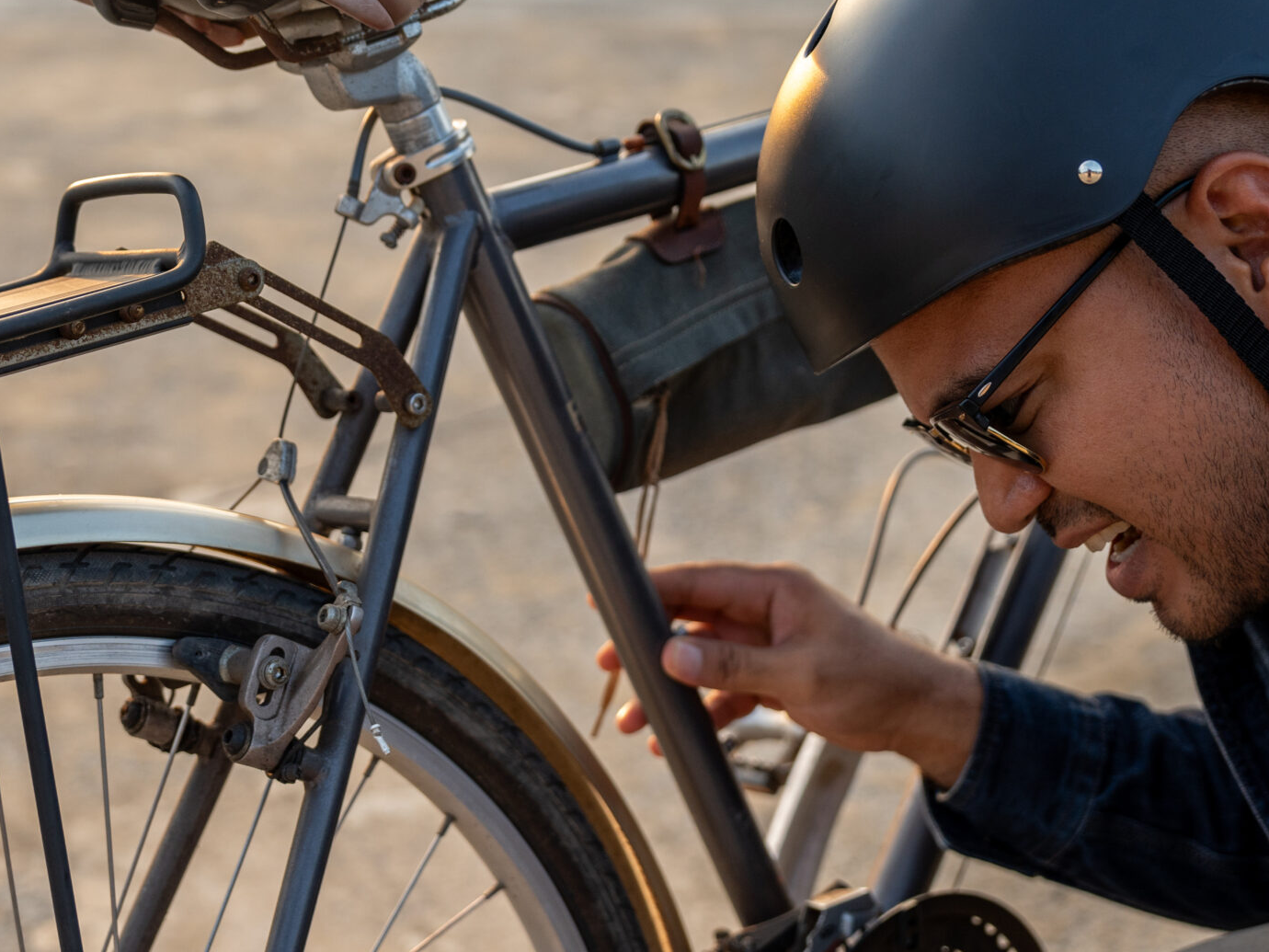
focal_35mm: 66
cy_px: 780
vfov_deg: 21.9
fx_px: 2420
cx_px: 615
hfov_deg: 29.4
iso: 400
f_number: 2.8
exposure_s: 1/500
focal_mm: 37
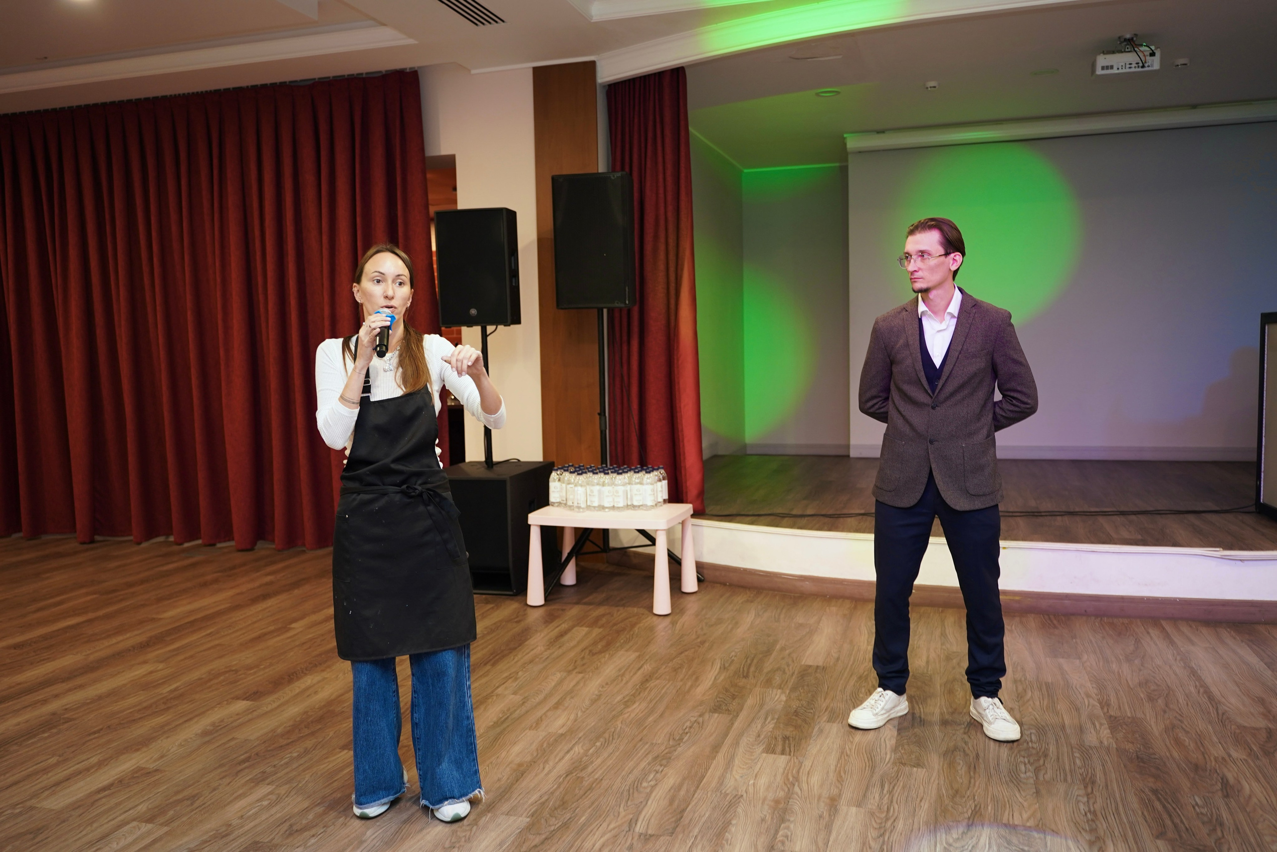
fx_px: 993
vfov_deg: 46.4
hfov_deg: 65.5
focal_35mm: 28
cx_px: 638
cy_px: 426
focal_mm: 28
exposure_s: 1/60
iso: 640
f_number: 2.8
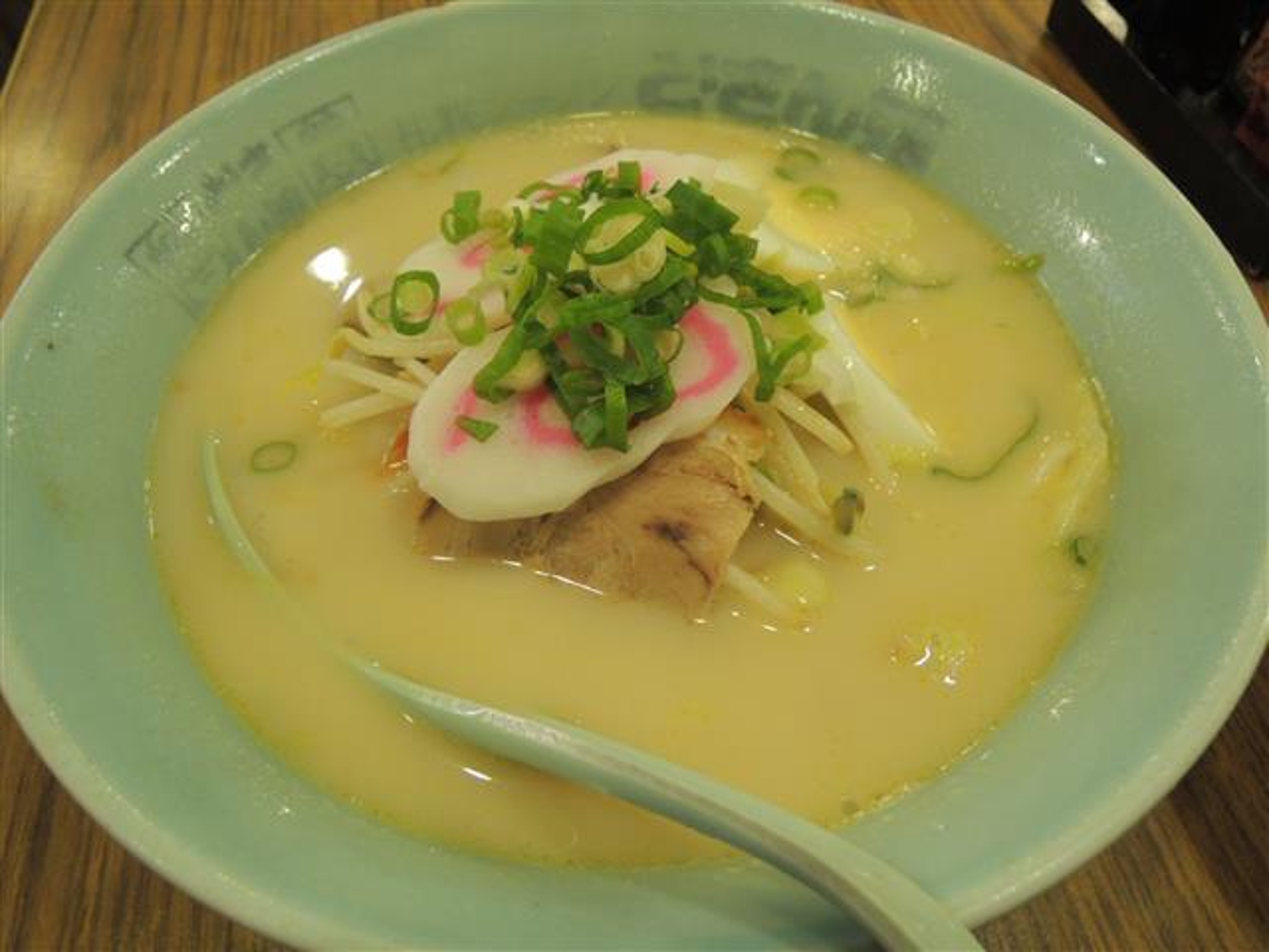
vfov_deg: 56.8
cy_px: 476
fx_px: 880
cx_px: 634
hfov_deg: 71.6
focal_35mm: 24
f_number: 2.8
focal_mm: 4.3
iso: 320
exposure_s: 1/30
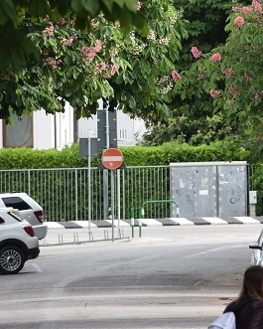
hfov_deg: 2.2
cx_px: 385
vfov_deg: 2.8
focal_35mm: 689
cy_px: 34
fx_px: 6701
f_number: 5.6
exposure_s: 1/500
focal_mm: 180
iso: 280
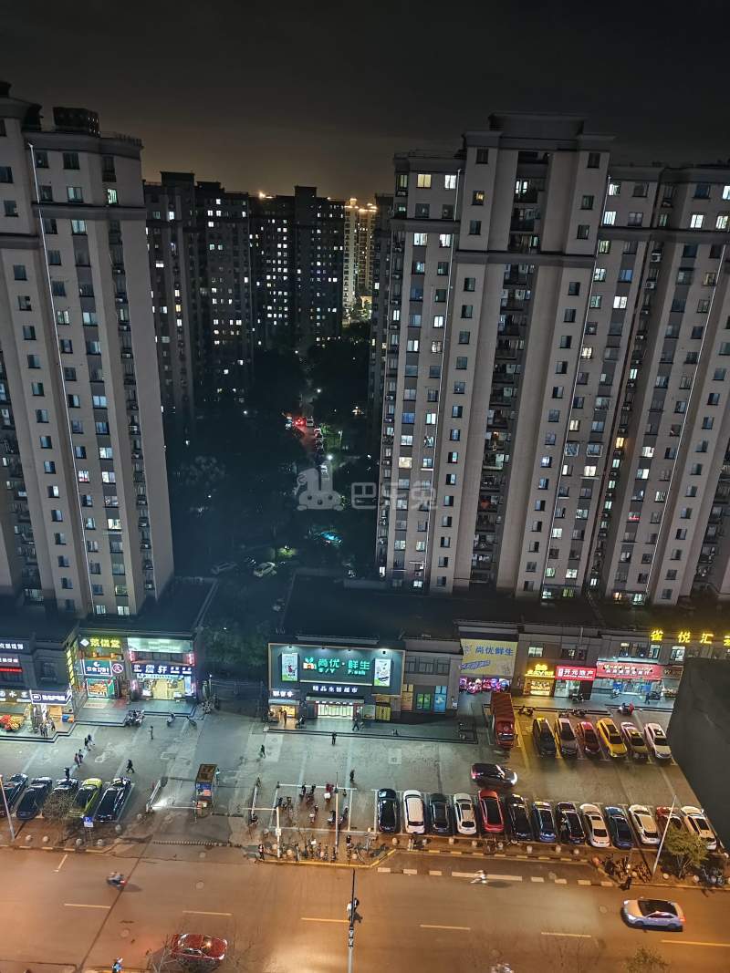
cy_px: 486
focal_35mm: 23
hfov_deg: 58.9
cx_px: 365
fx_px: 647
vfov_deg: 73.9
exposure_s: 1/16.7
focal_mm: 5.56
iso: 5890
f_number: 1.88
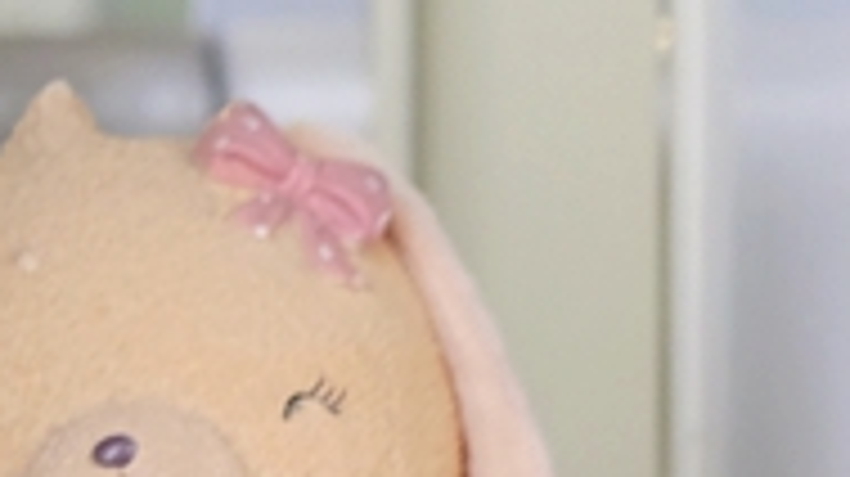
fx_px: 10496
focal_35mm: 466
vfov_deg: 2.6
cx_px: -1115
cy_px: 378
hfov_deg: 4.5
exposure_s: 1/25
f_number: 4
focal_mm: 55
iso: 640
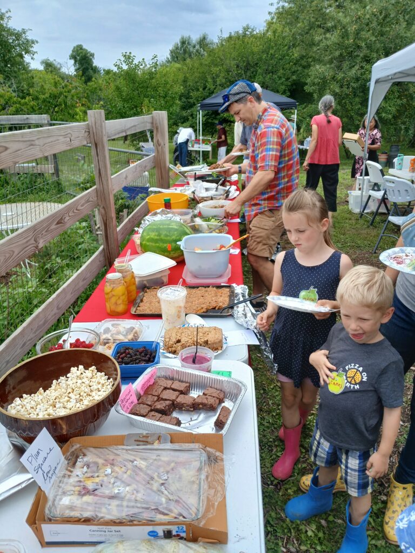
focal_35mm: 26
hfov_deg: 53.1
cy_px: 276
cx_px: 208
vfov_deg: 67.3
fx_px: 416
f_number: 1.8
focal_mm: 3.98
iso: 20
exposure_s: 1/323
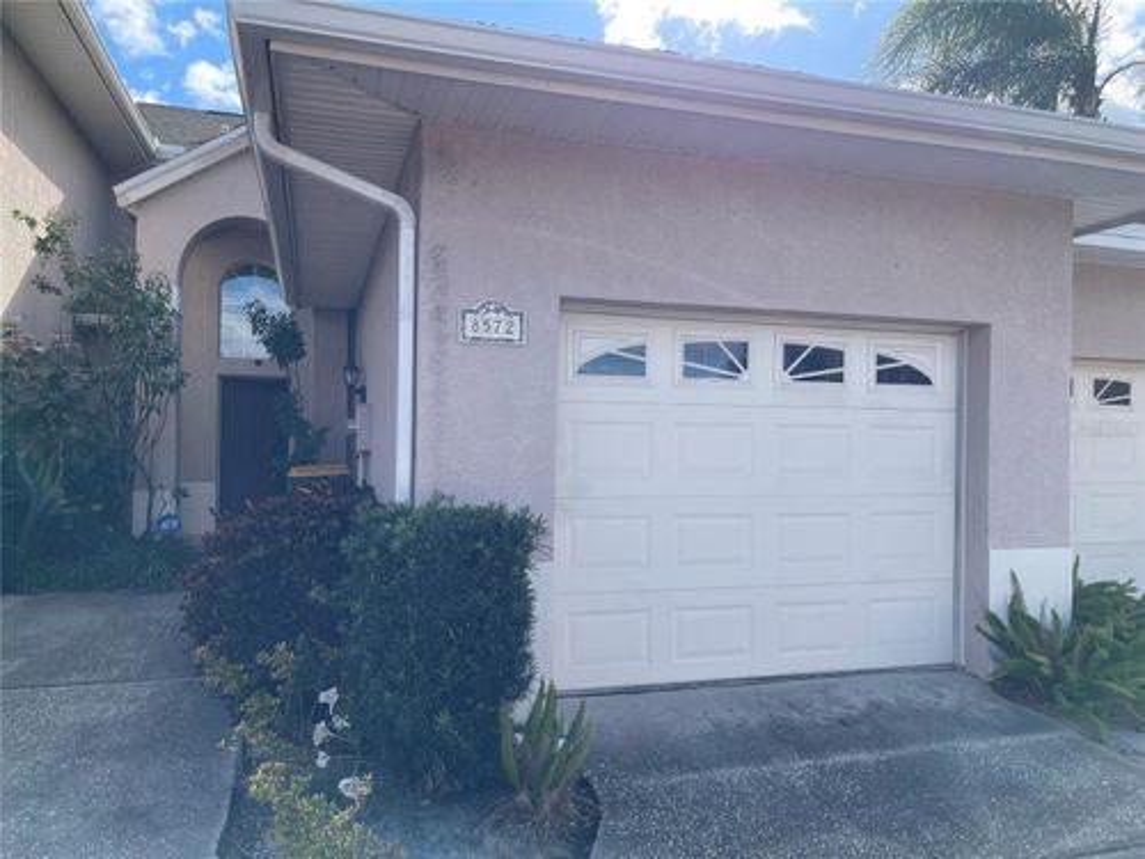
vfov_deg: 54.9
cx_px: 572
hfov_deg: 69.4
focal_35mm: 25
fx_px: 827
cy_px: 430
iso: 32
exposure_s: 1/1642
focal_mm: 5.1
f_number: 1.6
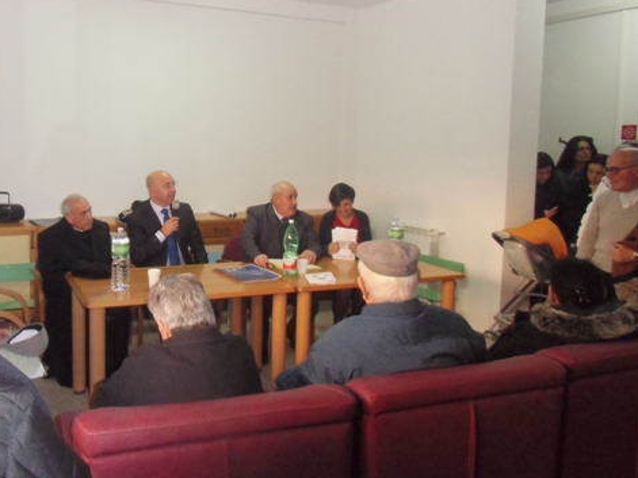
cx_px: 207
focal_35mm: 33
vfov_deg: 42.8
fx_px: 608
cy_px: 200
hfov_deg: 54.1
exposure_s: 1/100
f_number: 3
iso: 400
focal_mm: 4.24
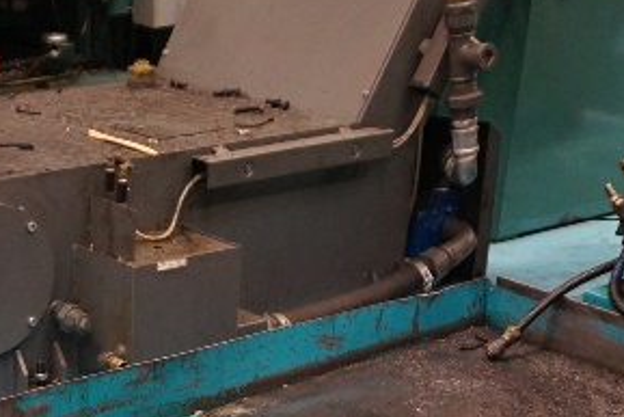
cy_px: 708
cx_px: 28
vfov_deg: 14.5
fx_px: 1474
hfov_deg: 23.1
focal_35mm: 85
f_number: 4
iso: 1600
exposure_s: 1/160
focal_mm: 16
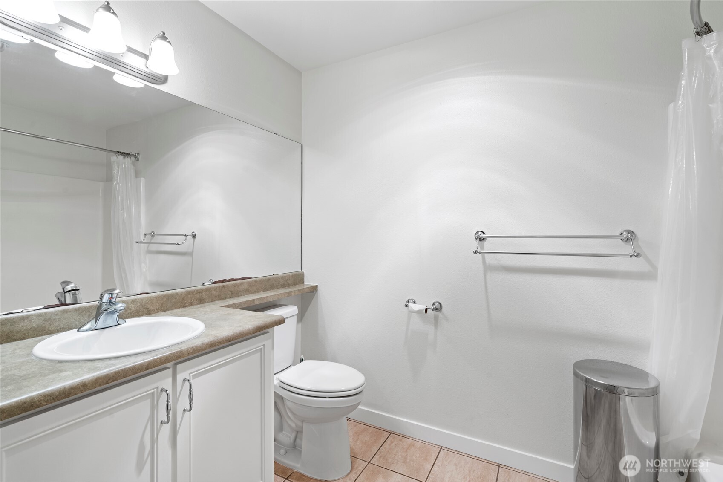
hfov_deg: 96.7
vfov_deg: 73.7
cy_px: 241
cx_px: 362
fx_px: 321
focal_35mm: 16
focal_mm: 16
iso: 500
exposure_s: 1/5
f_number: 10
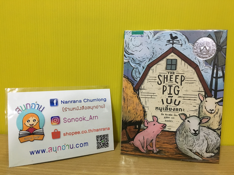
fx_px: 196
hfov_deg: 61.7
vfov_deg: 48.2
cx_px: 117
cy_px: 88
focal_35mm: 29
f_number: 2.2
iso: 200
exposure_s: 1/20
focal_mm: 4.15
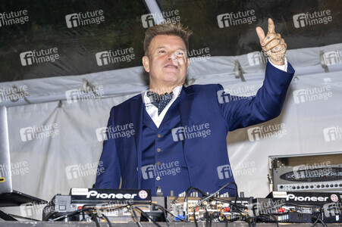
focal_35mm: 69
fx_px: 655
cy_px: 114
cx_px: 171
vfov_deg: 19.7
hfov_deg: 29.3
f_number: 5.6
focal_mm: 69
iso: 800
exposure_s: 1/200
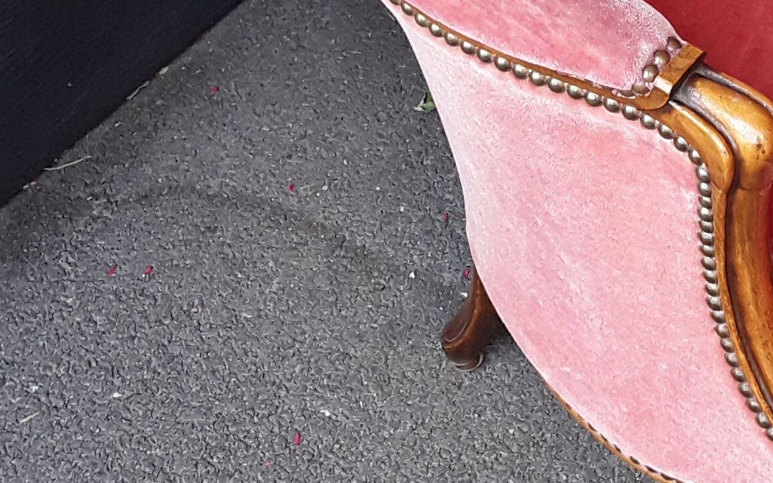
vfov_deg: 16.1
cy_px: 39
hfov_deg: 25.4
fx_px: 1685
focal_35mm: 80
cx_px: 611
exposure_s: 1/33
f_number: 1.9
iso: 50
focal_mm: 2.91
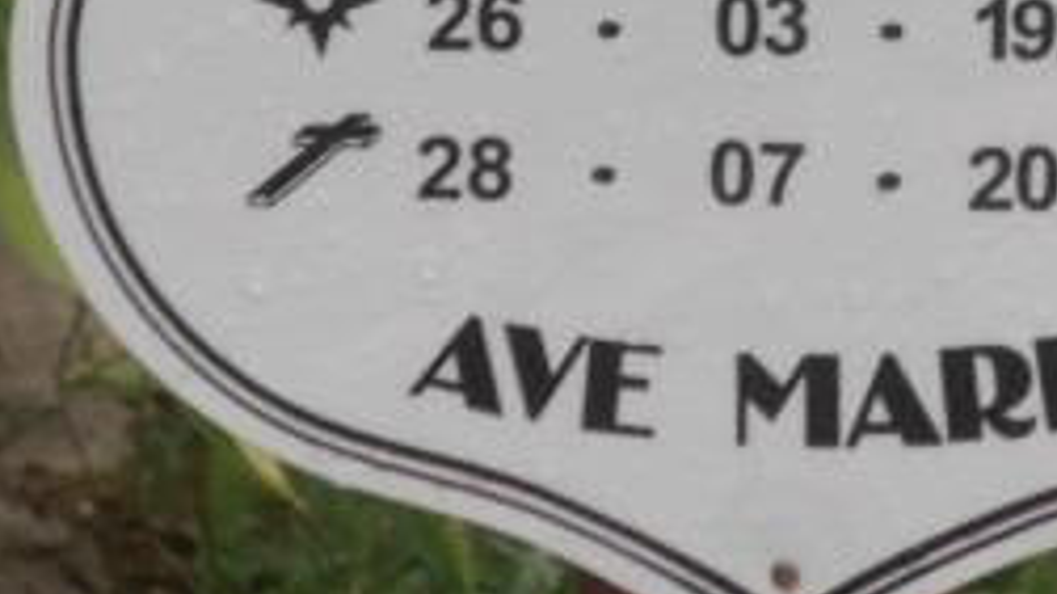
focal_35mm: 667
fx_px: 18688
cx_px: 935
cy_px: -295
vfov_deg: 1.8
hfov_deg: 3.2
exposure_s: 1/200
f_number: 5.7
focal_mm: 42.54
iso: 80
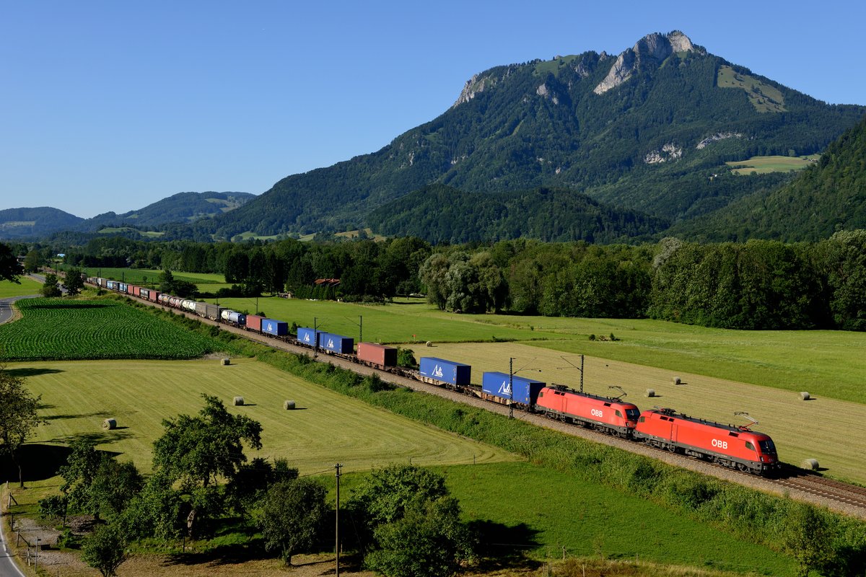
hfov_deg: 48.5
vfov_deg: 33.4
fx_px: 962
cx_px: 433
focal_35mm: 40
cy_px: 288
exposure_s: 1/1250
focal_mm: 40
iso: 200
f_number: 6.3
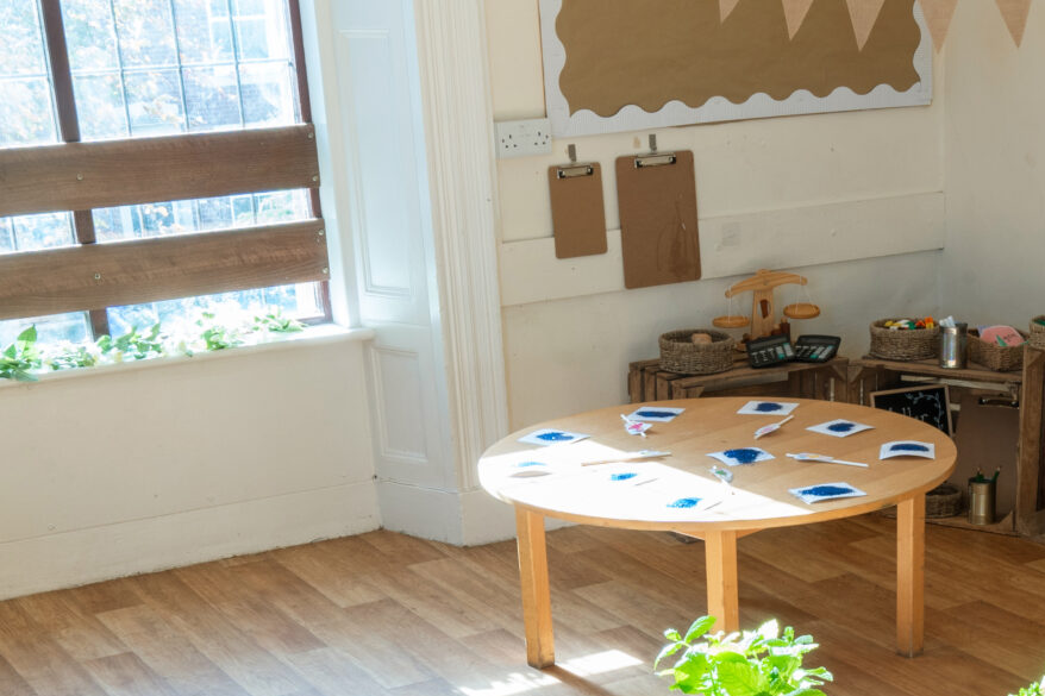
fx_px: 2031
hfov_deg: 28.4
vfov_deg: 18.7
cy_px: 777
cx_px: 790
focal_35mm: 70
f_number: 18
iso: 200
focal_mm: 24
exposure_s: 1/2.5
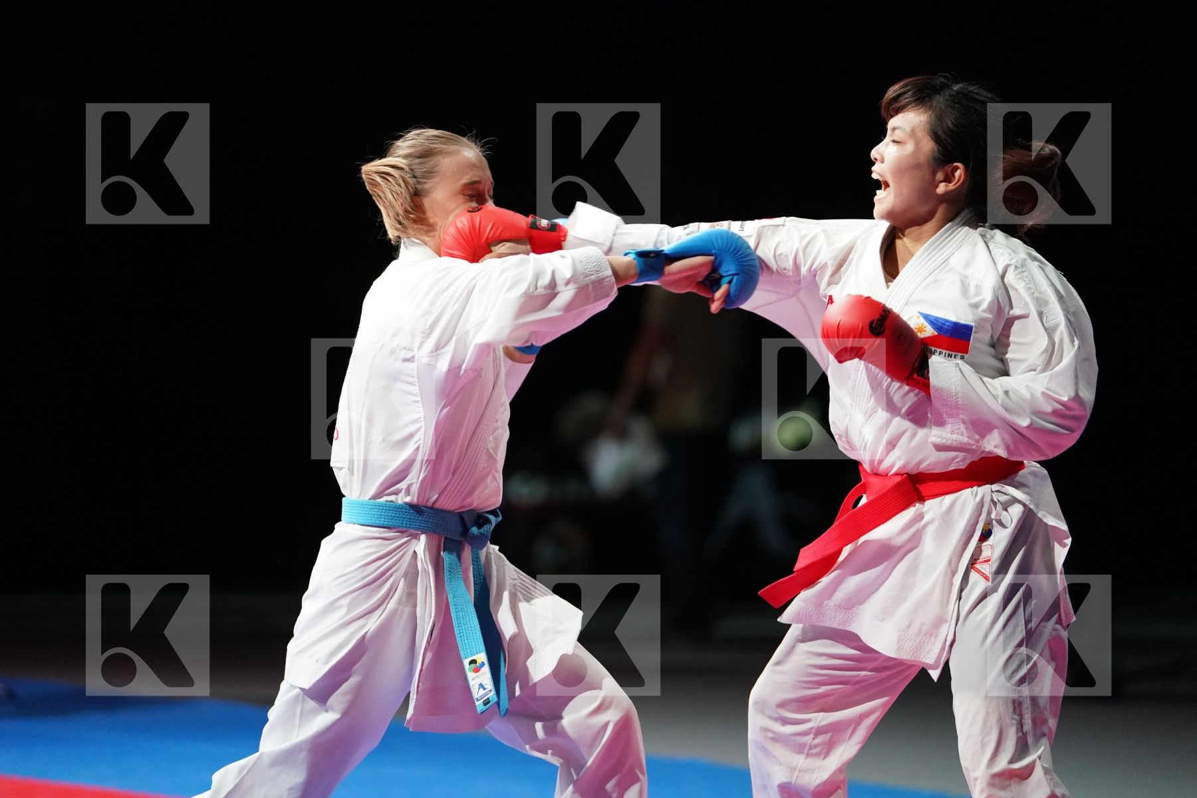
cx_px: 598
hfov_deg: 12.8
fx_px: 5353
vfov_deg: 8.5
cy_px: 399
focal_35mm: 161
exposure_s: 1/1000
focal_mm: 161
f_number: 2.8
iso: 6400
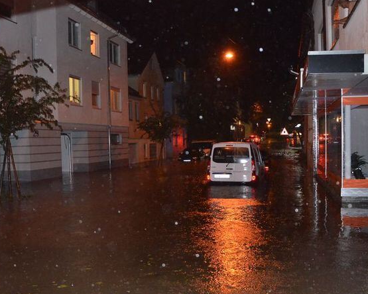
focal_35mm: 41
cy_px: 172
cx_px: 161
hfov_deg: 44.7
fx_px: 447
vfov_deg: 36.4
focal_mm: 18
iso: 3200
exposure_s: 1/60
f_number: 3.5
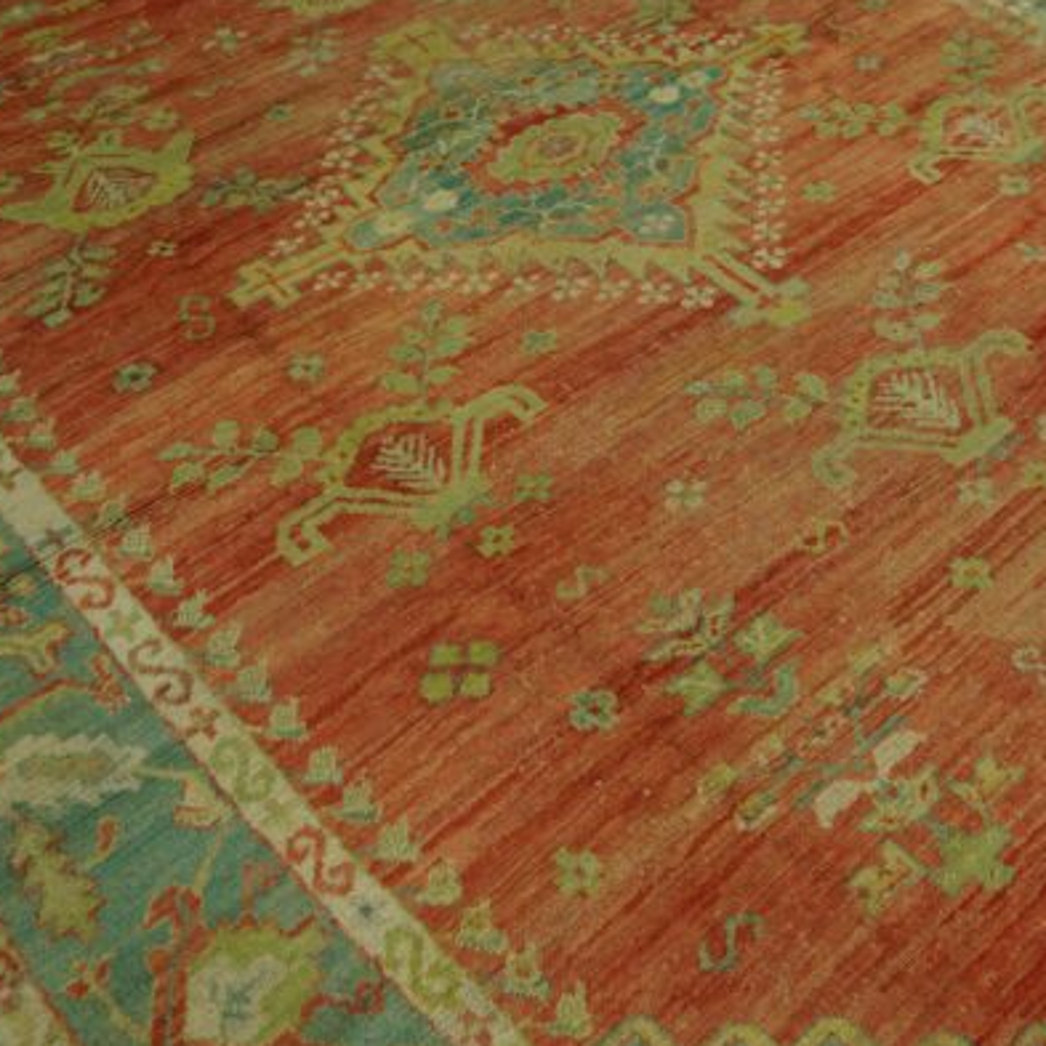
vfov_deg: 47.2
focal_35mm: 35
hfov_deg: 46.3
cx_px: 716
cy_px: 523
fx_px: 1197
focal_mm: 18
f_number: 4
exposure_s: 1/60
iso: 640
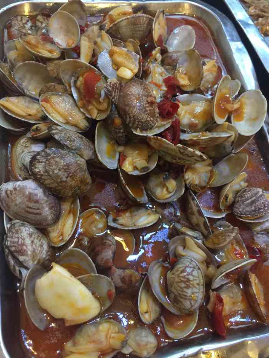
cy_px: 179
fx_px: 300
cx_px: 134
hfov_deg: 48.2
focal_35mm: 29
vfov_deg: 61.7
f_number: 2.2
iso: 100
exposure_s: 1/10
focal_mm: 4.15
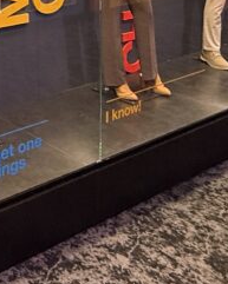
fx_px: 489
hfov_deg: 23.7
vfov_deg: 29.8
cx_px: -53
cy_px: -13
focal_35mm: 58
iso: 320
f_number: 2.2
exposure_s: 1/67
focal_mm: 2.22
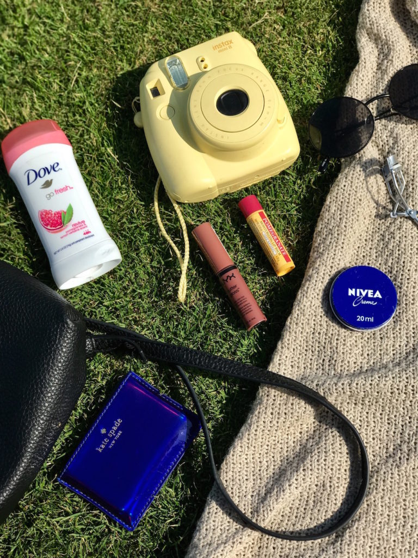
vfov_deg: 33.8
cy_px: 279
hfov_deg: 25.7
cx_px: 209
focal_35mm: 57
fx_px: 918
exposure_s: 1/1212
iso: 20
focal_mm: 6.6
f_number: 2.8
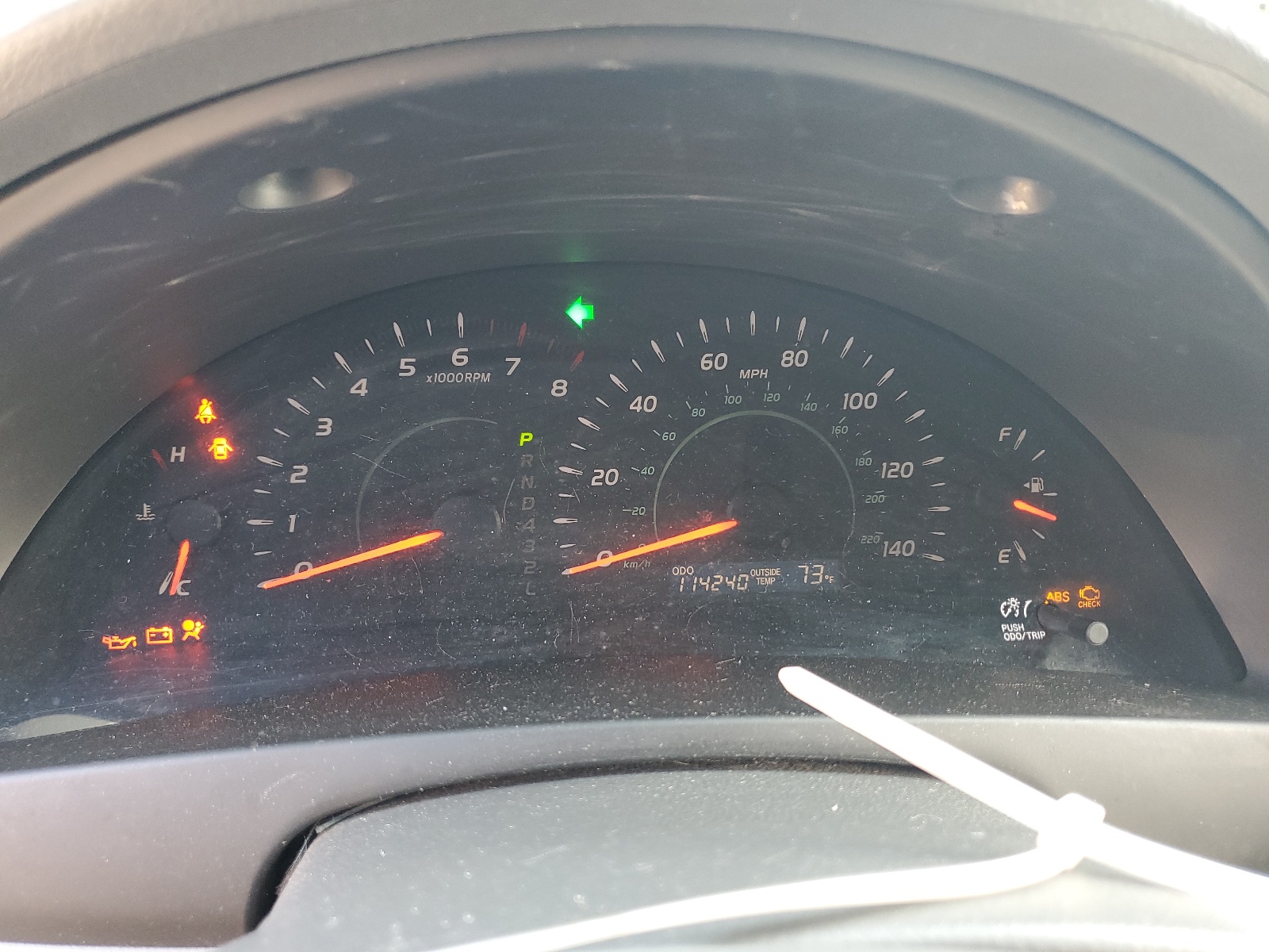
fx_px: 953
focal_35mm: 26
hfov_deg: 67.3
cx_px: 634
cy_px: 476
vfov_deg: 53.1
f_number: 1.5
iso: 115
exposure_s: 1/60.2
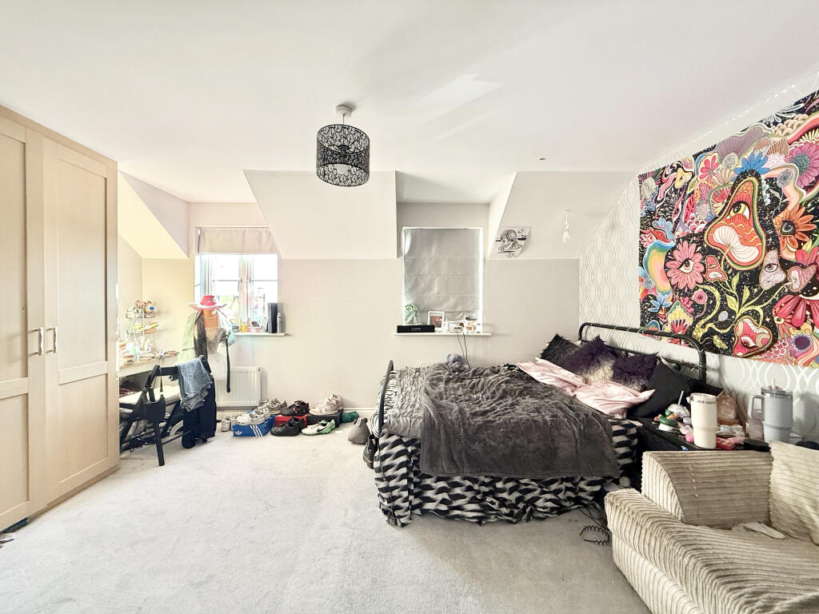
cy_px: 307
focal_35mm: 14
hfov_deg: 102.1
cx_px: 410
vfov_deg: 85.7
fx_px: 331
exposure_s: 1/99
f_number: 2.2
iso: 160
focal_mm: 2.22
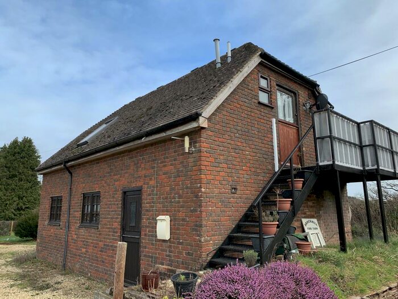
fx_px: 299
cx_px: 199
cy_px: 150
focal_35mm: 26
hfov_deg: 67.3
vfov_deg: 53.1
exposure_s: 1/1124
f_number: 1.8
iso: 25
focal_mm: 4.25
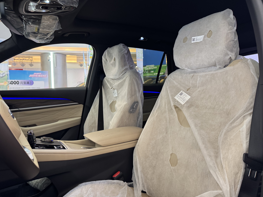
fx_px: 190
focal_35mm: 25
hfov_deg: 69.4
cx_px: 130
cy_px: 100
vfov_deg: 54.9
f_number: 1.78
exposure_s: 1/48
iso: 320
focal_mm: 6.76
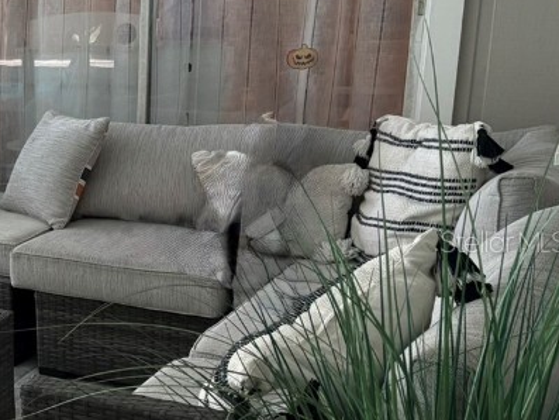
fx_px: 1082
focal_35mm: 67
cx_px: -148
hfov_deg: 25.4
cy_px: 241
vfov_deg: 21.9
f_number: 1.6
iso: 125
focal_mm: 5.96
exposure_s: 1/222
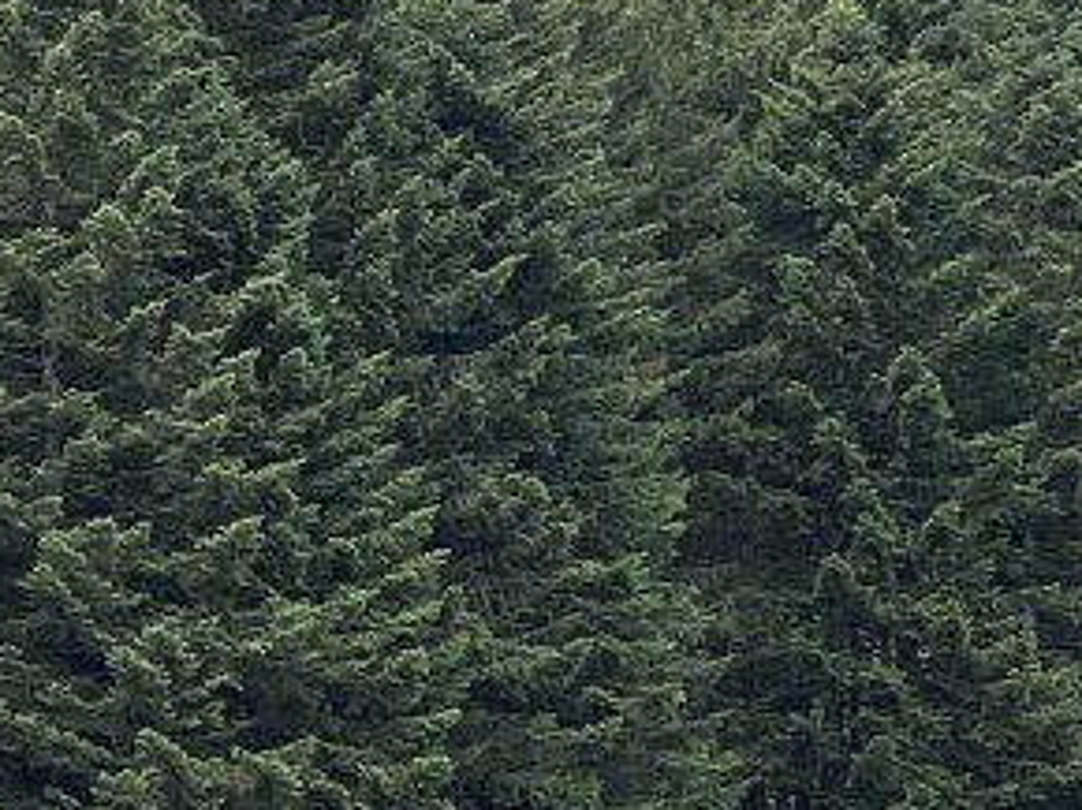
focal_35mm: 287
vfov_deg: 5.2
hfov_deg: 6.6
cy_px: 635
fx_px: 8963
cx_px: -1504
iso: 20
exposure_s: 1/1020
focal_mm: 6
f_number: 2
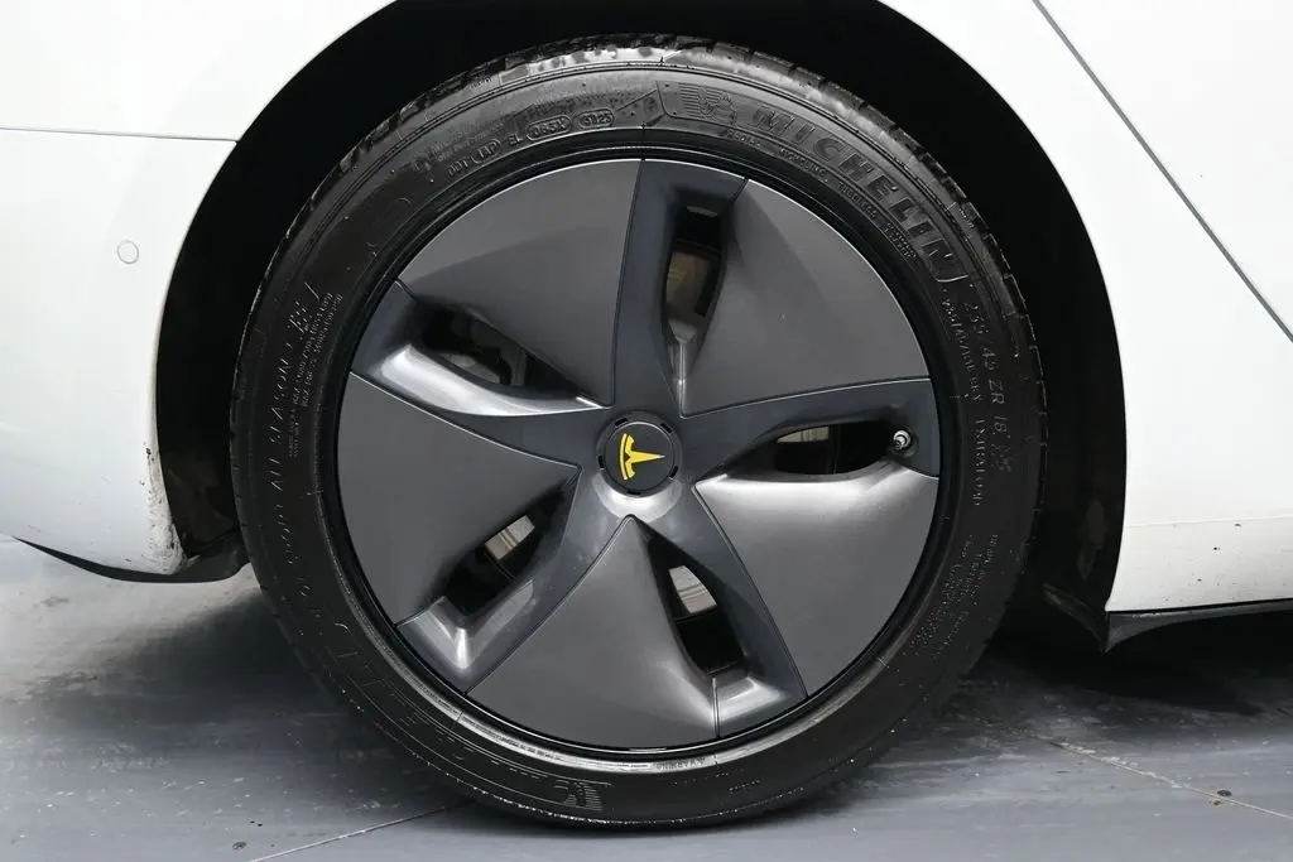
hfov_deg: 51.3
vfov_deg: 35.5
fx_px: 1347
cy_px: 431
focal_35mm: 38
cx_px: 646
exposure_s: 1/125
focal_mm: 25
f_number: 4.2
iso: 720
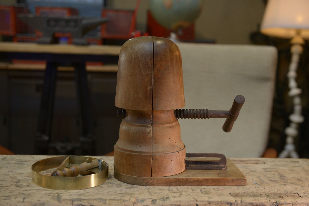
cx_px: 154
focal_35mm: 60
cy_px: 103
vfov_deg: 22.6
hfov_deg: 33.4
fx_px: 515
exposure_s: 1/50
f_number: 4.5
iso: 500
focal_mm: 60
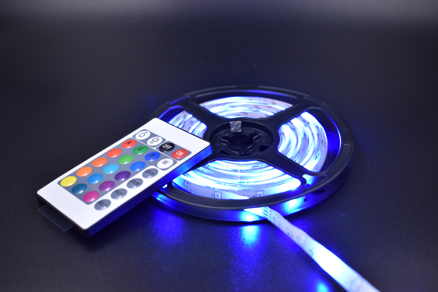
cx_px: 219
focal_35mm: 51
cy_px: 146
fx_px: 620
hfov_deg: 38.9
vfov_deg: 26.5
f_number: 4.5
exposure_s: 1/30
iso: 800
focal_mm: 34
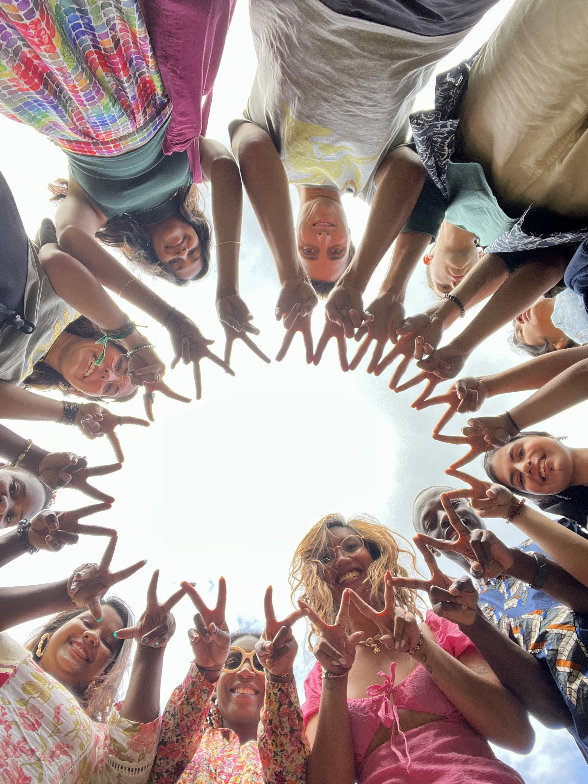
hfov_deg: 56.8
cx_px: 298
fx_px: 544
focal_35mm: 24
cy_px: 382
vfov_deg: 71.6
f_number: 2.2
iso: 40
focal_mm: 2.71
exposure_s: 1/128
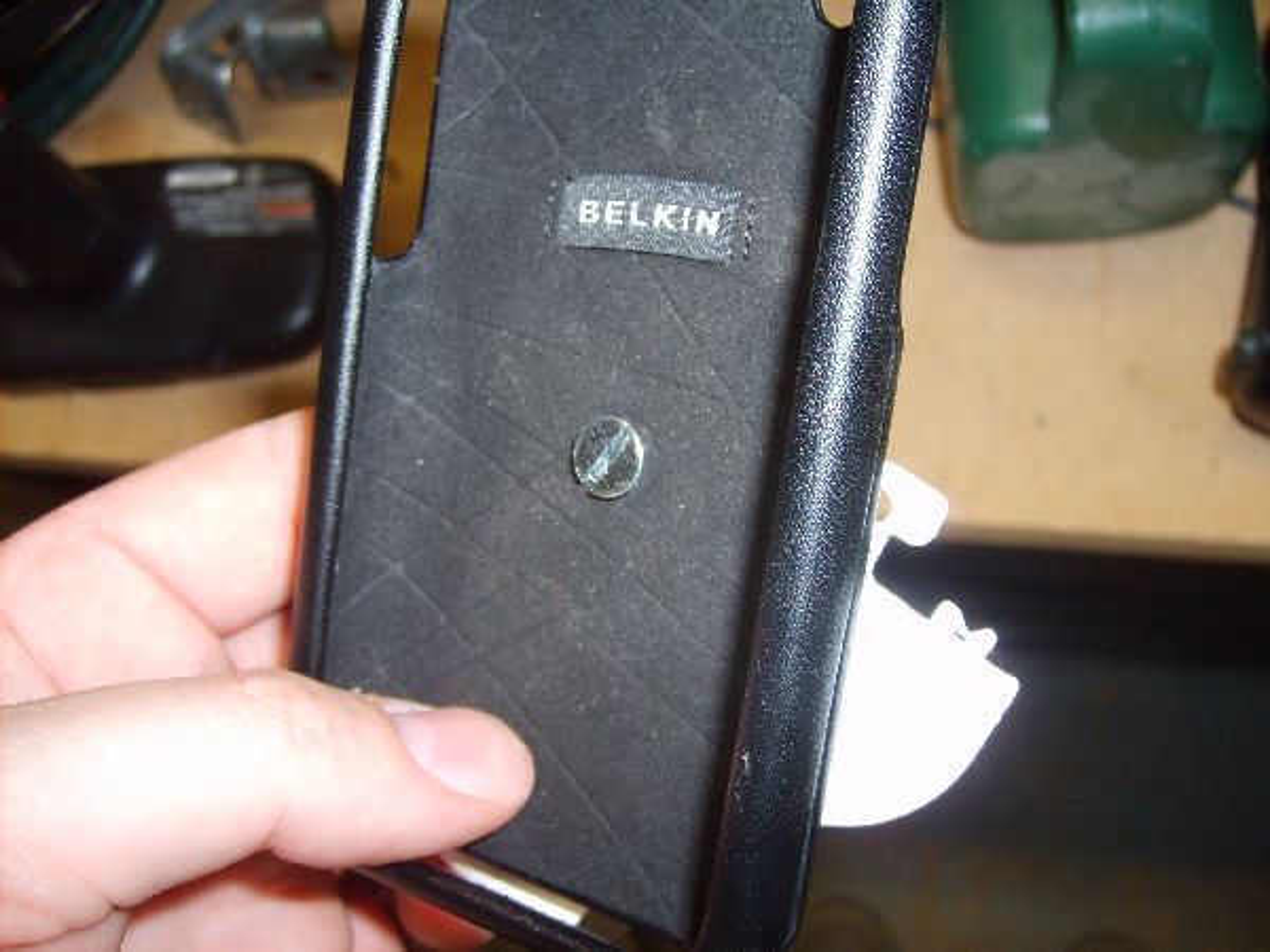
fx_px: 1284
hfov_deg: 52.6
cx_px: 635
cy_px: 476
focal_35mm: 35
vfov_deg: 40.7
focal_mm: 5.8
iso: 100
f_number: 2.8
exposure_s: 1/45
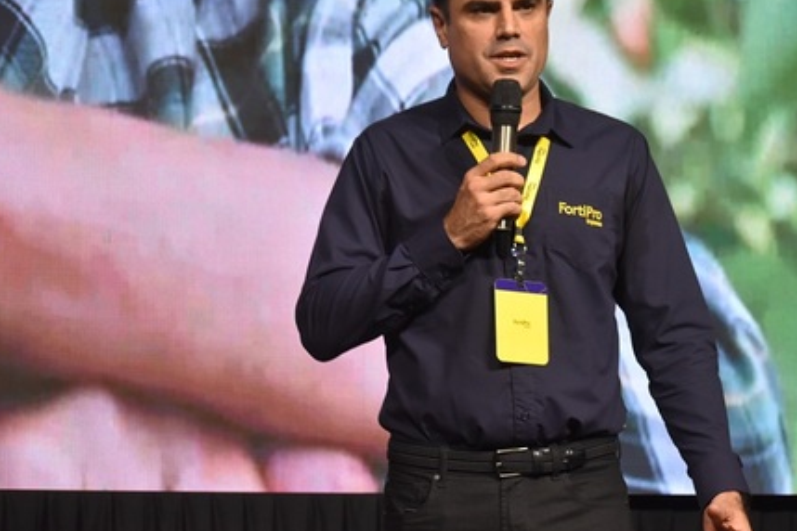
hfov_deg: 13.9
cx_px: 537
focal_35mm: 147
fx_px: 3254
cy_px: 188
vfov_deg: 9.3
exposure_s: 1/125
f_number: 4.5
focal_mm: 70
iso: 1100
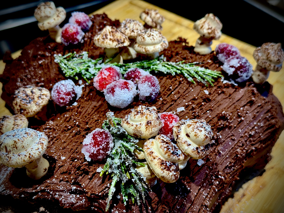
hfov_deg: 39.7
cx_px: 142
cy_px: 106
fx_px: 394
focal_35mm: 48
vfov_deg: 30.3
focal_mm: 6.76
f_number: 1.78
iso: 125
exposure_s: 1/120
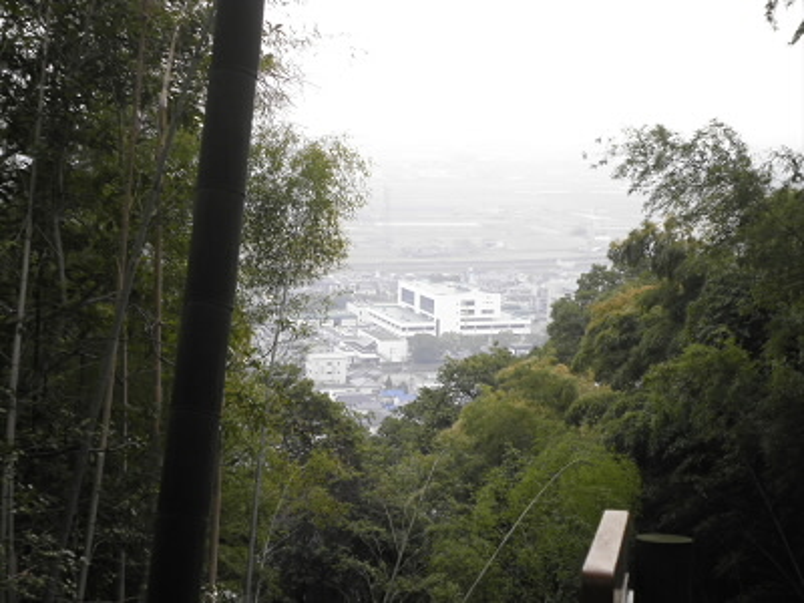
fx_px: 1510
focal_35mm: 65
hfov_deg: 29.8
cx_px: 402
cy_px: 302
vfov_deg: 22.6
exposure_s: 1/80
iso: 64
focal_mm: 11.7
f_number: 5.3
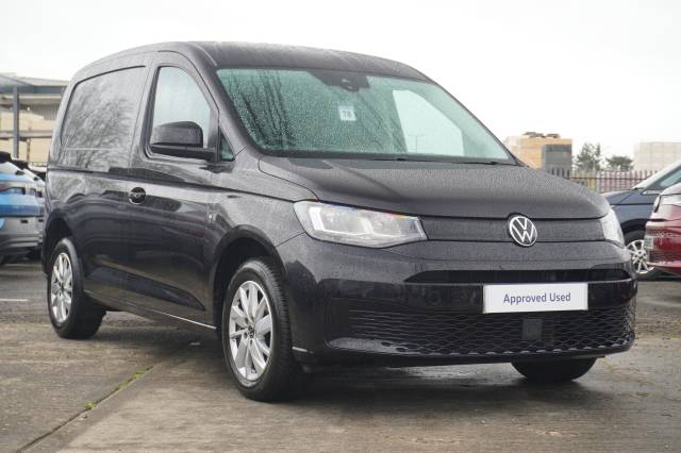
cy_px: 226
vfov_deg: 20.6
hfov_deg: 30.5
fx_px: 1248
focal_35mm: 66
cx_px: 340
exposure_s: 1/90
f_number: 5.6
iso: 400
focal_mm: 44
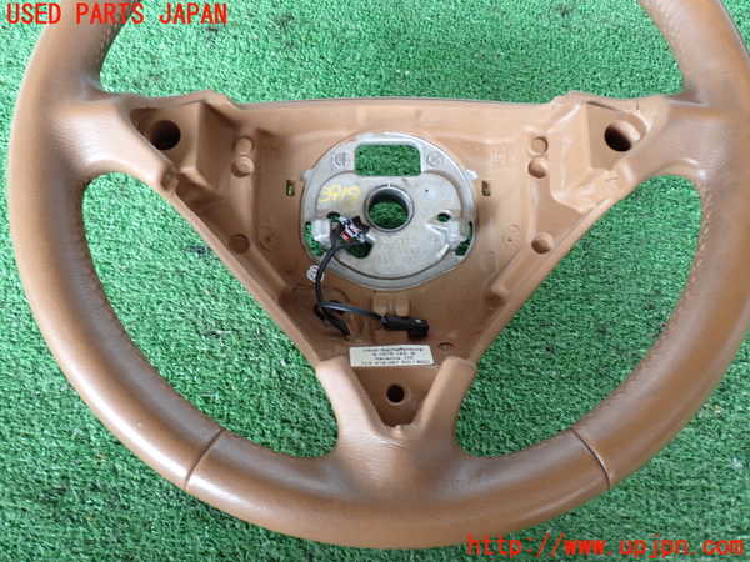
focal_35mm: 32
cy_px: 281
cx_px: 375
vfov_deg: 44.2
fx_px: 693
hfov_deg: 56.8
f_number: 2.4
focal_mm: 5.79
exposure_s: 1/30
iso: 320
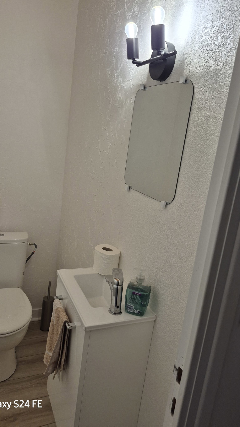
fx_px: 294
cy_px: 208
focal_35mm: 26
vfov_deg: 71.9
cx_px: 129
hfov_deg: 44.3
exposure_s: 1/180
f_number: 1.8
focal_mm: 5.4
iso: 100
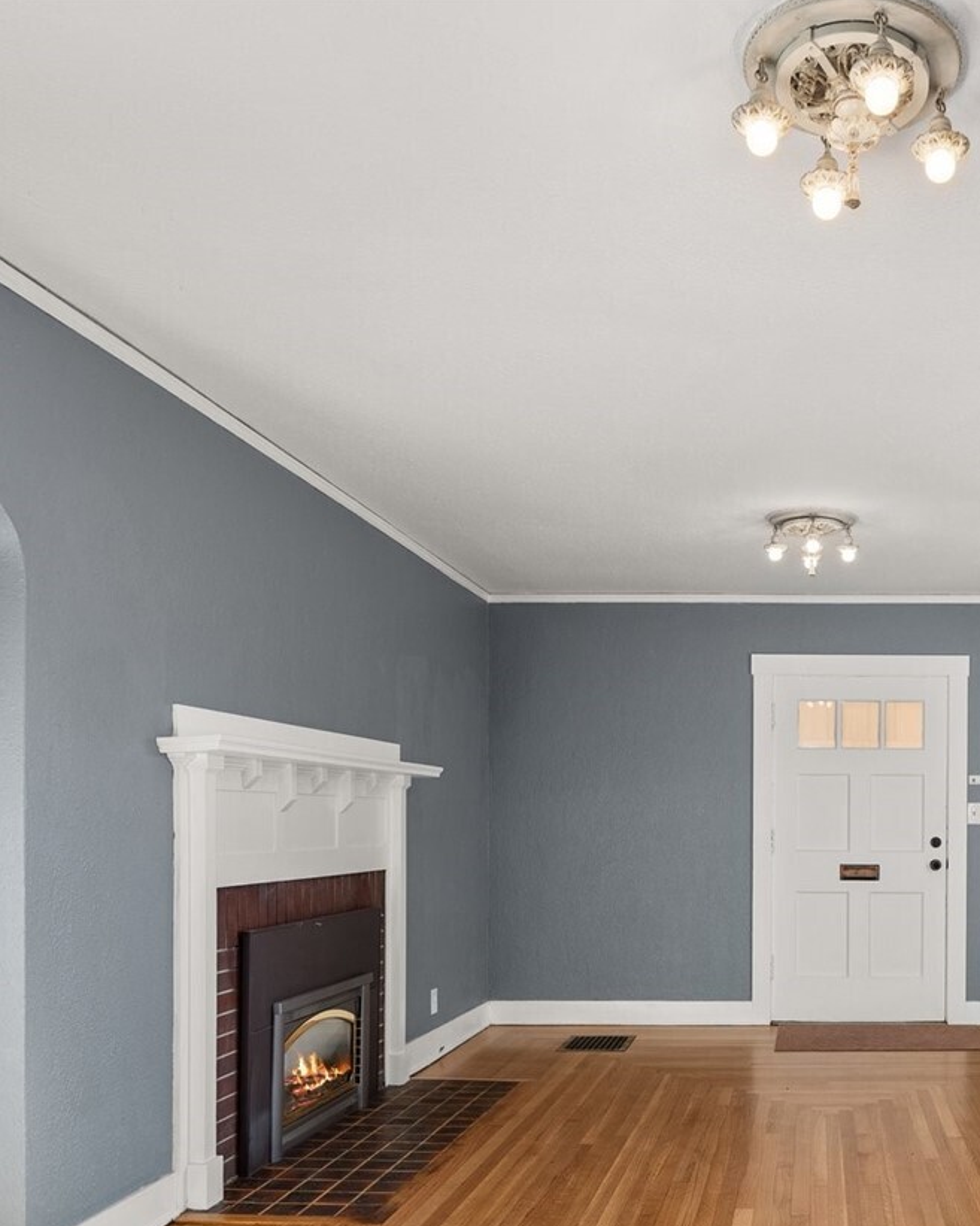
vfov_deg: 55.7
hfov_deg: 44.1
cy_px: 838
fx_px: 1125
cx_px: 823
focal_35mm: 31
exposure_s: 1/15
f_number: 8
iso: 500
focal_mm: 16
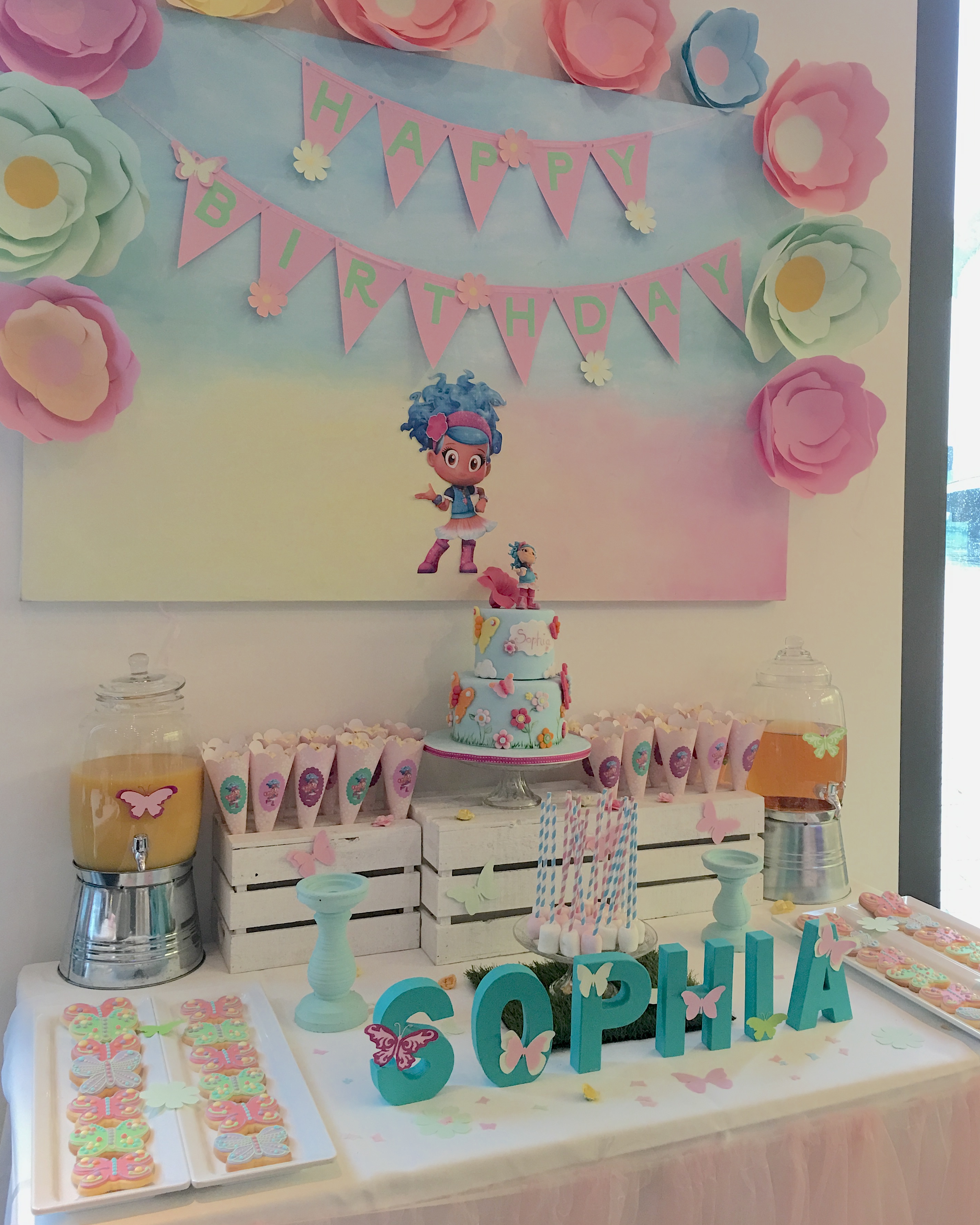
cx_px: 505
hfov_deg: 45.8
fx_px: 1160
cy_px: 552
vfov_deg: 55.6
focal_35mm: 32
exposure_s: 1/17
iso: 64
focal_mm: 4.15
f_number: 2.2
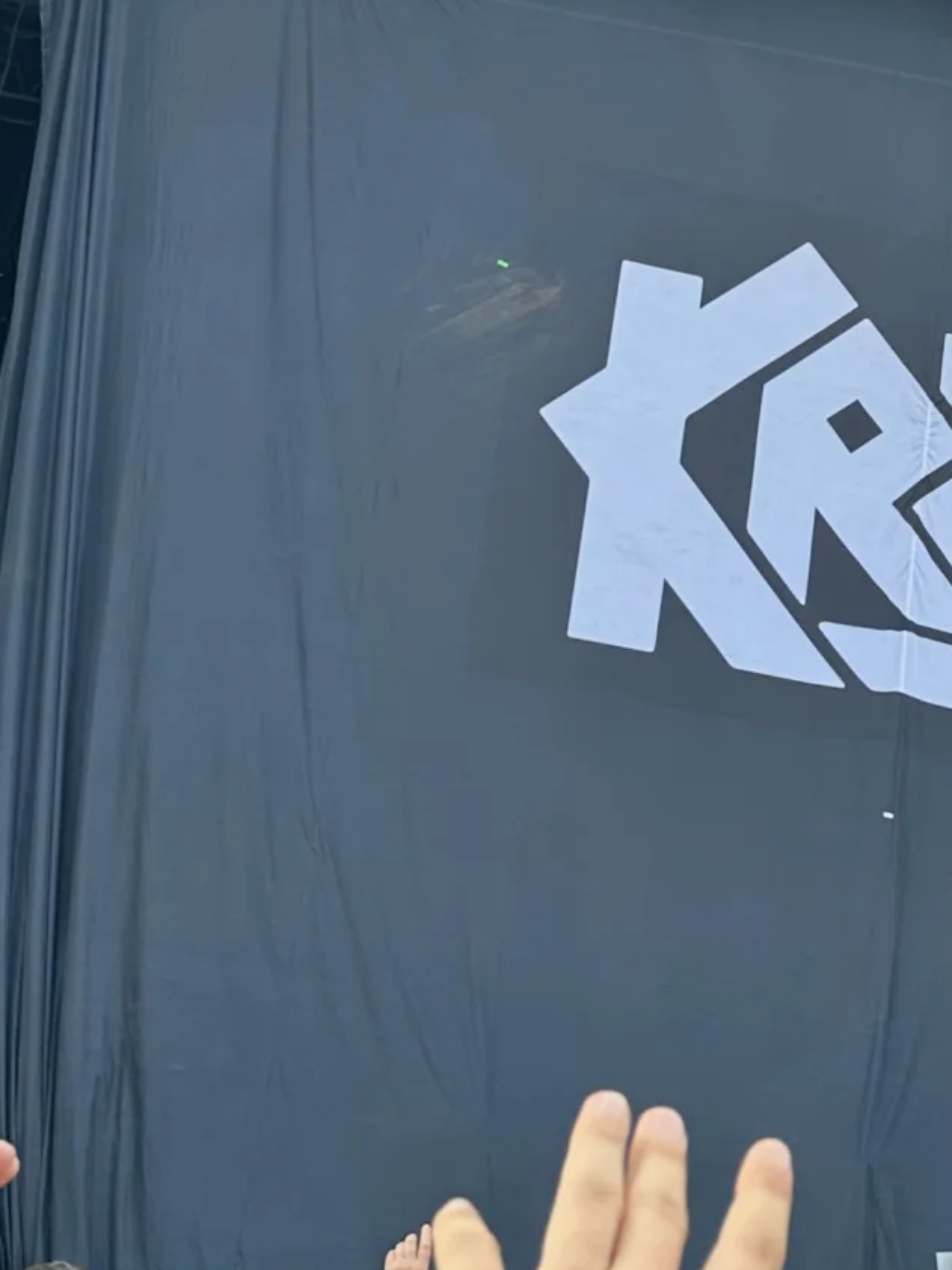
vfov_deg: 26.5
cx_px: 914
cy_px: 427
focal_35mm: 73
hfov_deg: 19.7
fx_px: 2678
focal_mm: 6.86
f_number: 1.78
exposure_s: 1/458
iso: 80
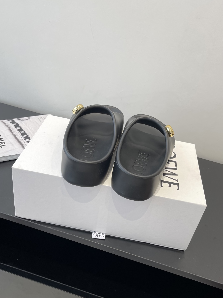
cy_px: 149
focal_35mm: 25
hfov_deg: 54.9
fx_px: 215
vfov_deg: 69.4
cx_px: 112
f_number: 1.6
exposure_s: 1/121
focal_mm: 5.1
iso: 50
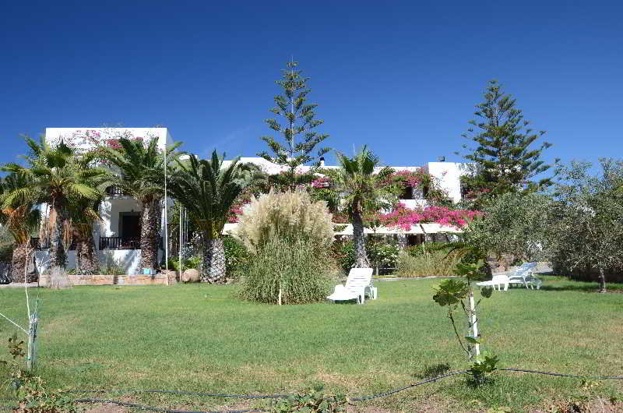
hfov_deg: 70.5
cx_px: 312
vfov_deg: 50.2
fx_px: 440
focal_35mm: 26
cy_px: 206
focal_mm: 17
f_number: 6.3
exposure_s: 1/160
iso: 125
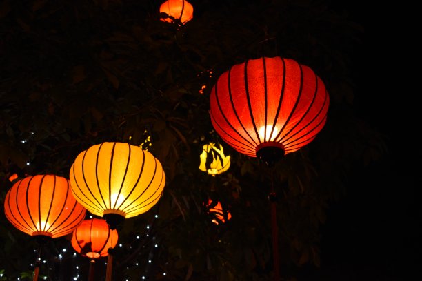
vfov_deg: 23.8
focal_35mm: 57
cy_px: 140
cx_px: 211
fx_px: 668
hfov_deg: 35.1
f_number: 4.8
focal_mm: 38
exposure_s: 1/60
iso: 800
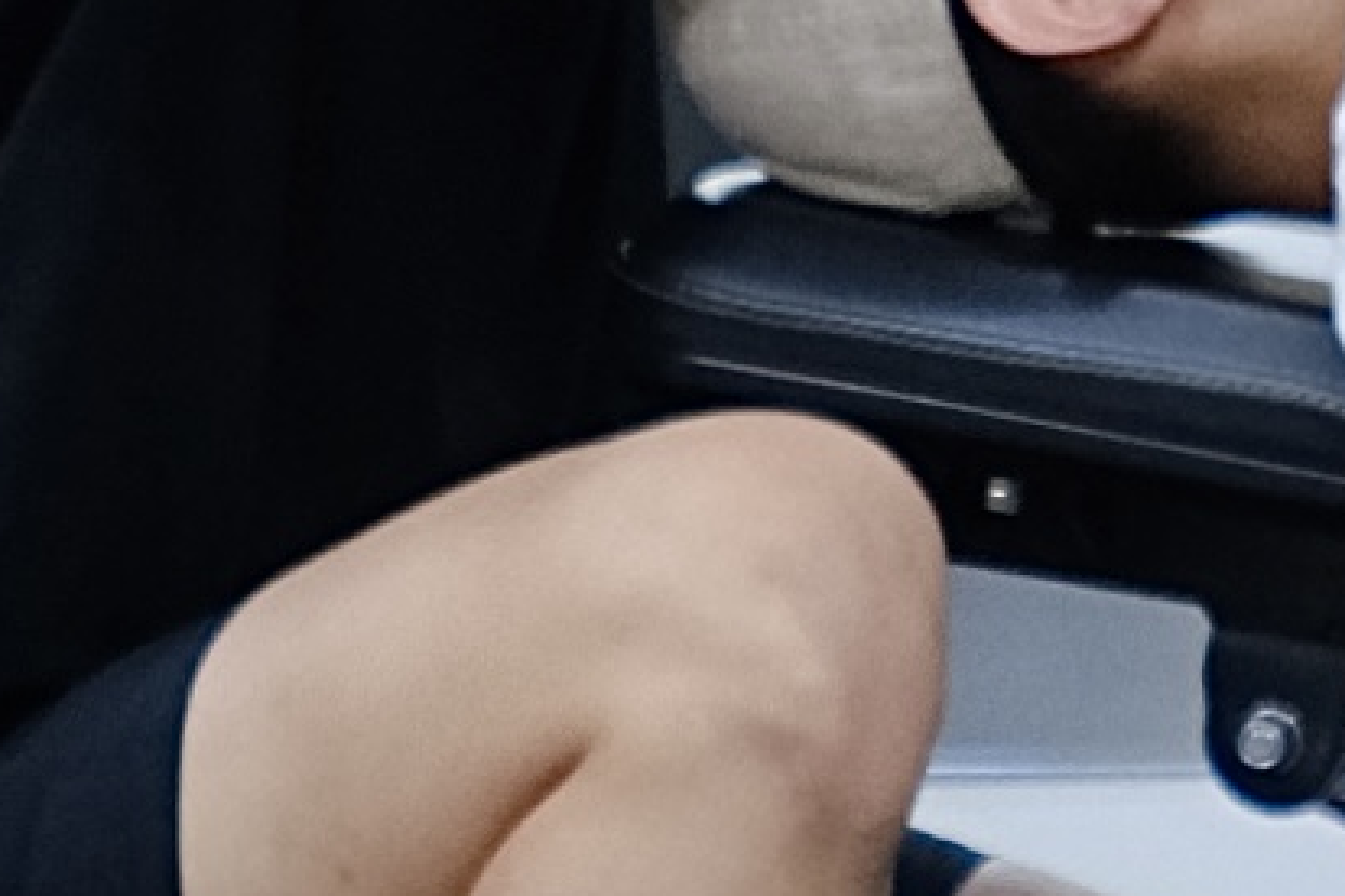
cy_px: -109
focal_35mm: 387
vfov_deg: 3.5
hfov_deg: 5.3
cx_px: 1600
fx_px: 14458
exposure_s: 1/125
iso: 2000
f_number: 2.8
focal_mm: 42
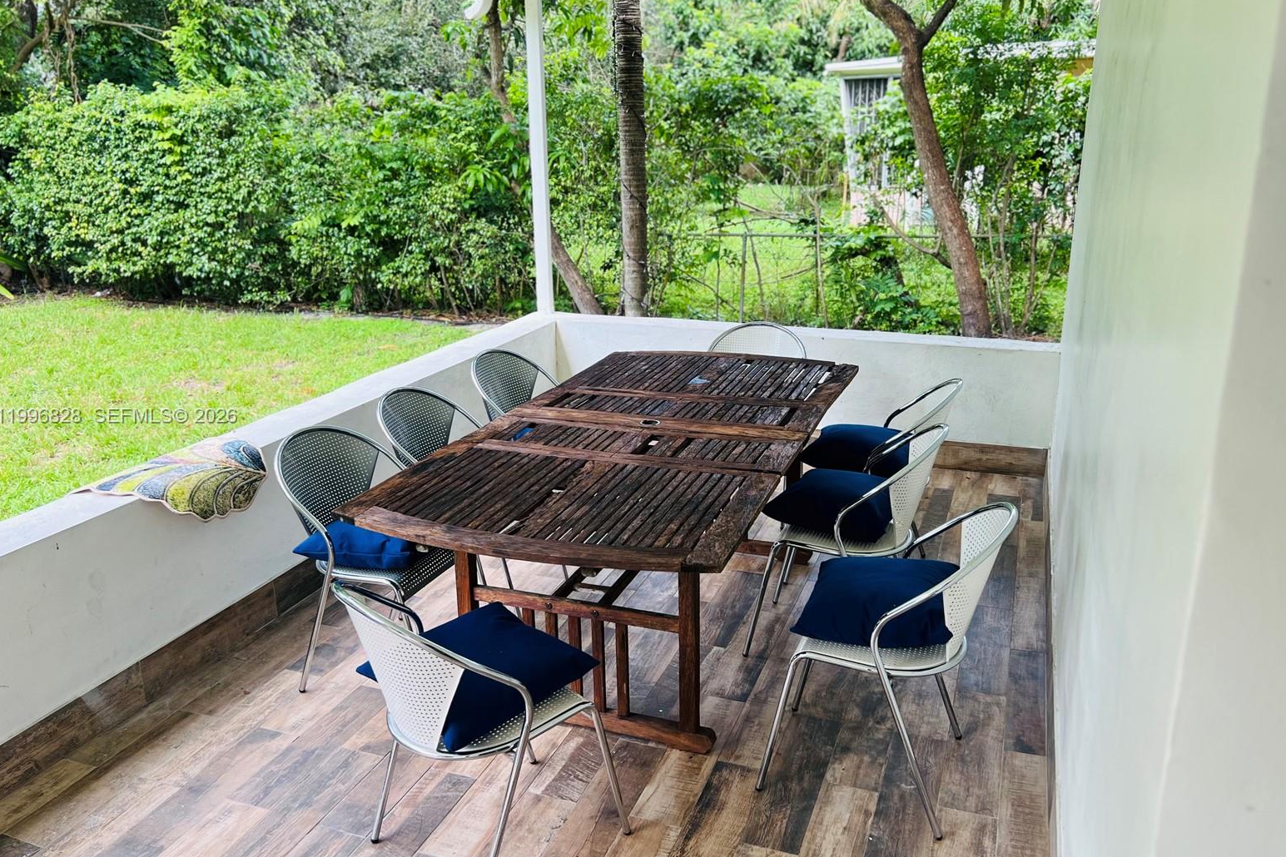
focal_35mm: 28
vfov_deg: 46.4
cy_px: 417
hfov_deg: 65.5
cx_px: 643
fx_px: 1000
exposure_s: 1/300
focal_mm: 5.7
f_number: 1.5
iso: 50
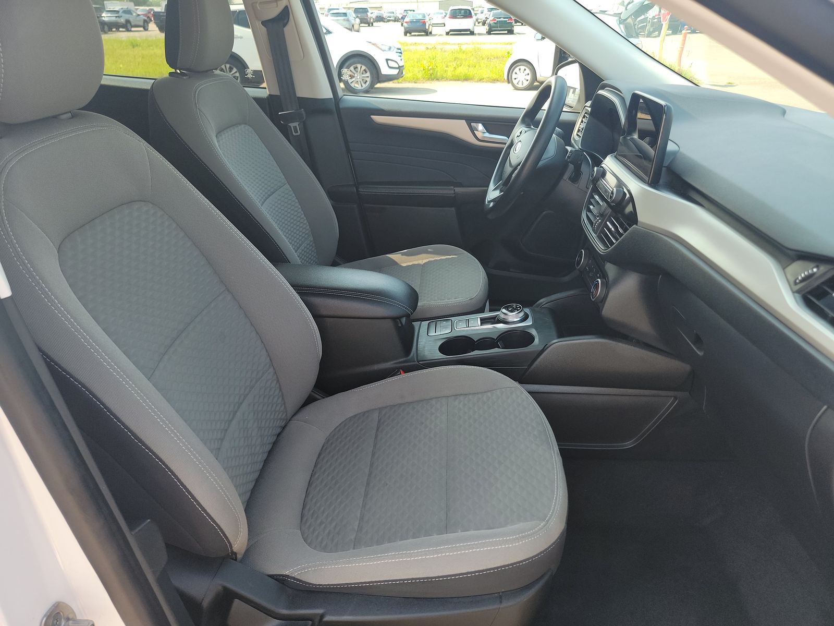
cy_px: 313
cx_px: 417
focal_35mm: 24
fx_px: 578
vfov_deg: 56.8
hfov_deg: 71.6
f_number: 1.8
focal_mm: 6.7
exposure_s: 1/119
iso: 59
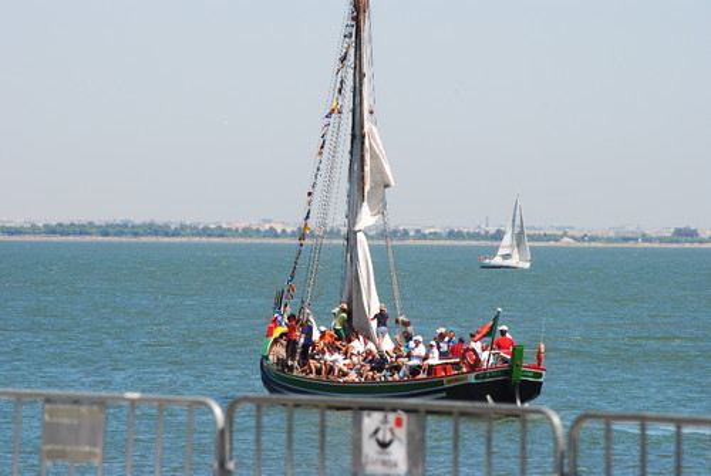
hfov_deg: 6.9
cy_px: 238
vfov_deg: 4.6
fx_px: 5934
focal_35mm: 300
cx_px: 356
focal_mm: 200
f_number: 10
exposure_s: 1/250
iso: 140
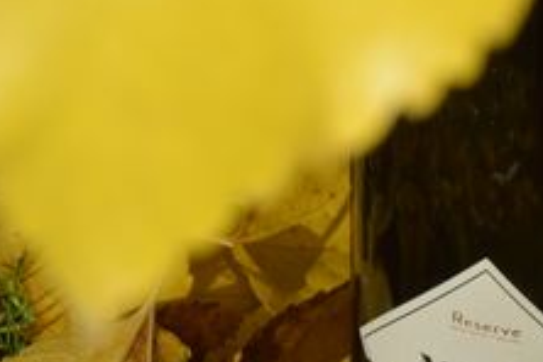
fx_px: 3650
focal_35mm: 242
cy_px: 349
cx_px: 572
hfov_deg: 8.5
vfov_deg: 5.7
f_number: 13
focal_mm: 70
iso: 100
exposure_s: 1/200
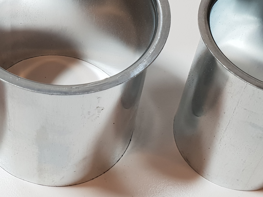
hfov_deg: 25.4
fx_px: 562
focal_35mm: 74
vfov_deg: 19.6
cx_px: 20
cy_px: 33
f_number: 2.4
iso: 100
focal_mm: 4.3
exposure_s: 1/50
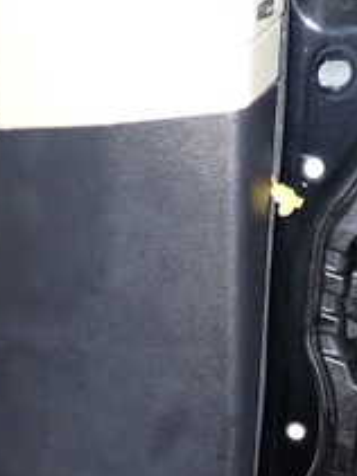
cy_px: 469
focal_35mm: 71
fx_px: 977
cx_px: 208
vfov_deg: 26.1
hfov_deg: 20.7
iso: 250
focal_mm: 4.5
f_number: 2
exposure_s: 1/30
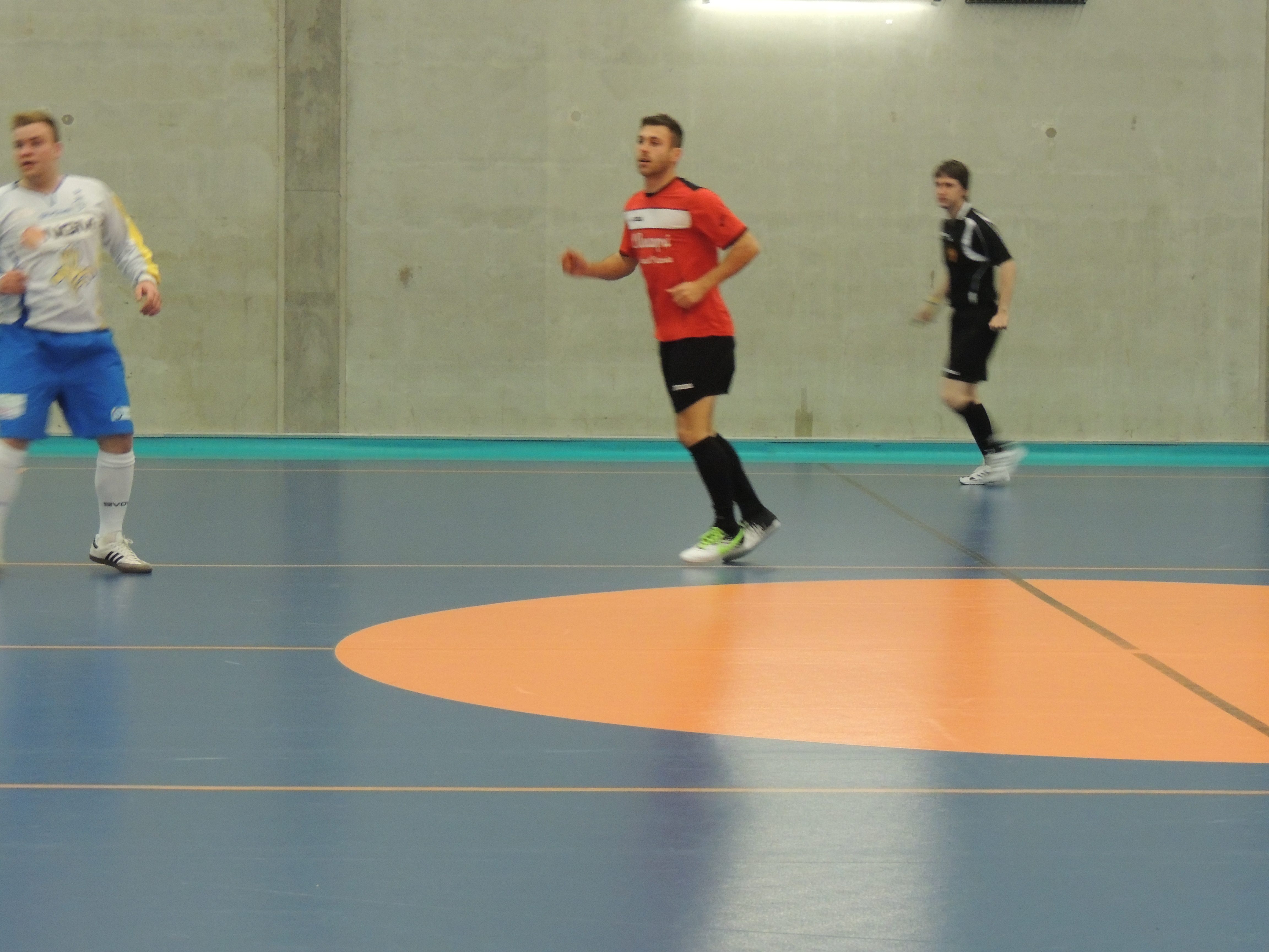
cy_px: 476
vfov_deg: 14.8
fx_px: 3666
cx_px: 634
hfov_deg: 19.6
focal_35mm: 100
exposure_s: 1/50
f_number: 4.1
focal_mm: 17.8
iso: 800
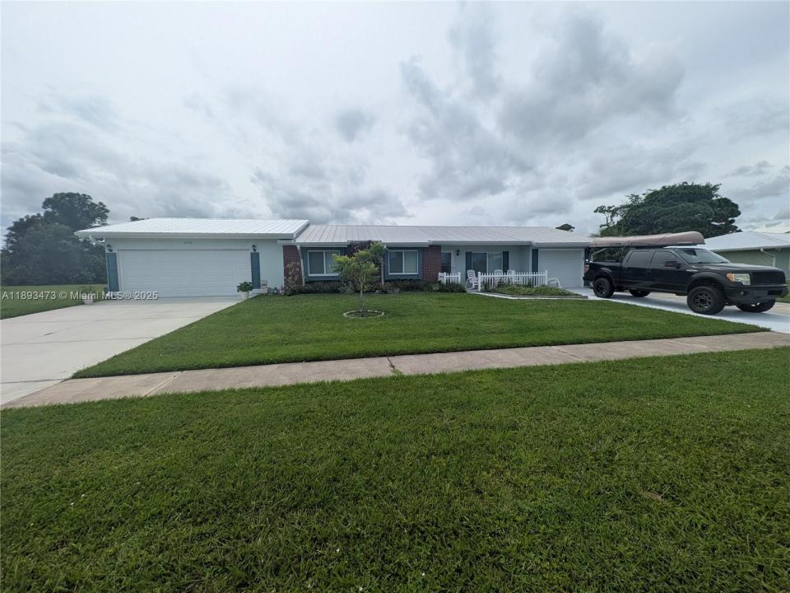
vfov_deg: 89.9
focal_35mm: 13
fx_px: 297
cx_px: 395
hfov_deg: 106.2
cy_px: 296
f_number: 2.2
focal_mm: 1.54
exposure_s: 1/1565
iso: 34
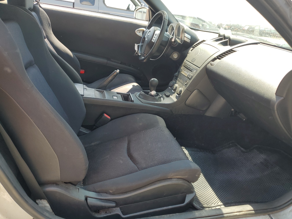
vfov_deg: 53.1
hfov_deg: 67.3
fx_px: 219
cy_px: 110
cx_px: 146
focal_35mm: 26
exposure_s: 1/385
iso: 50
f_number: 1.5
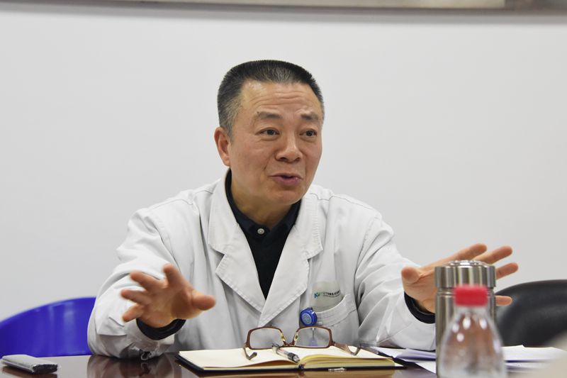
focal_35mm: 92
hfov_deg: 22.1
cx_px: 284
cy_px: 189
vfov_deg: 14.9
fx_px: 1449
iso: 4000
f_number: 6.3
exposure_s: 1/160
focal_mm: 92
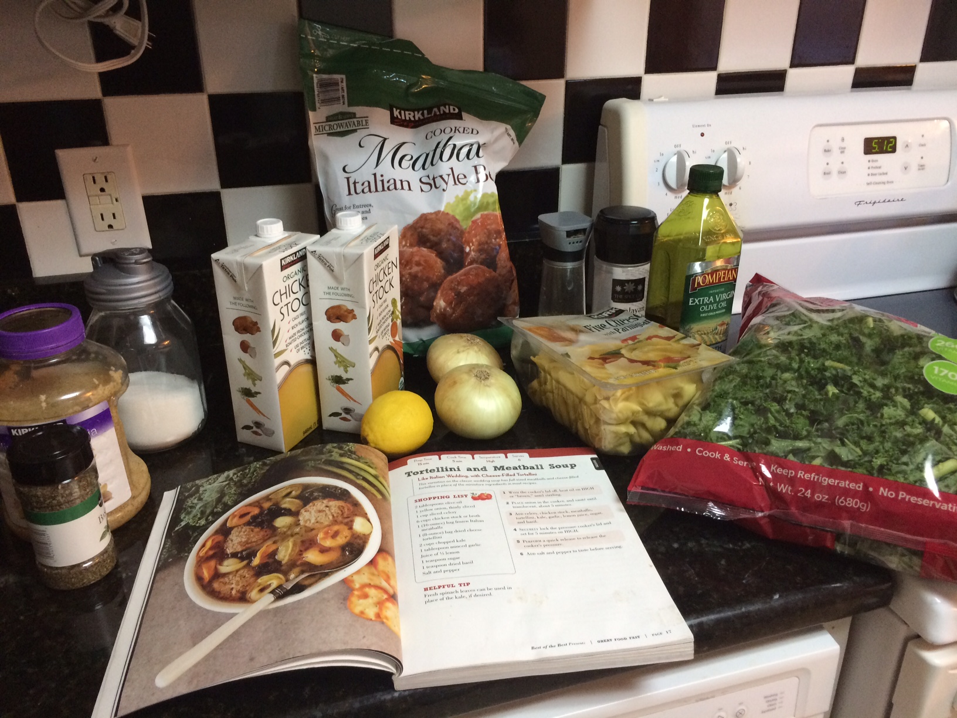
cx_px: 478
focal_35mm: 29
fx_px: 802
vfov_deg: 48.2
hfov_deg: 61.7
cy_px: 359
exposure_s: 1/30
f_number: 2.2
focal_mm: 4.15
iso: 160
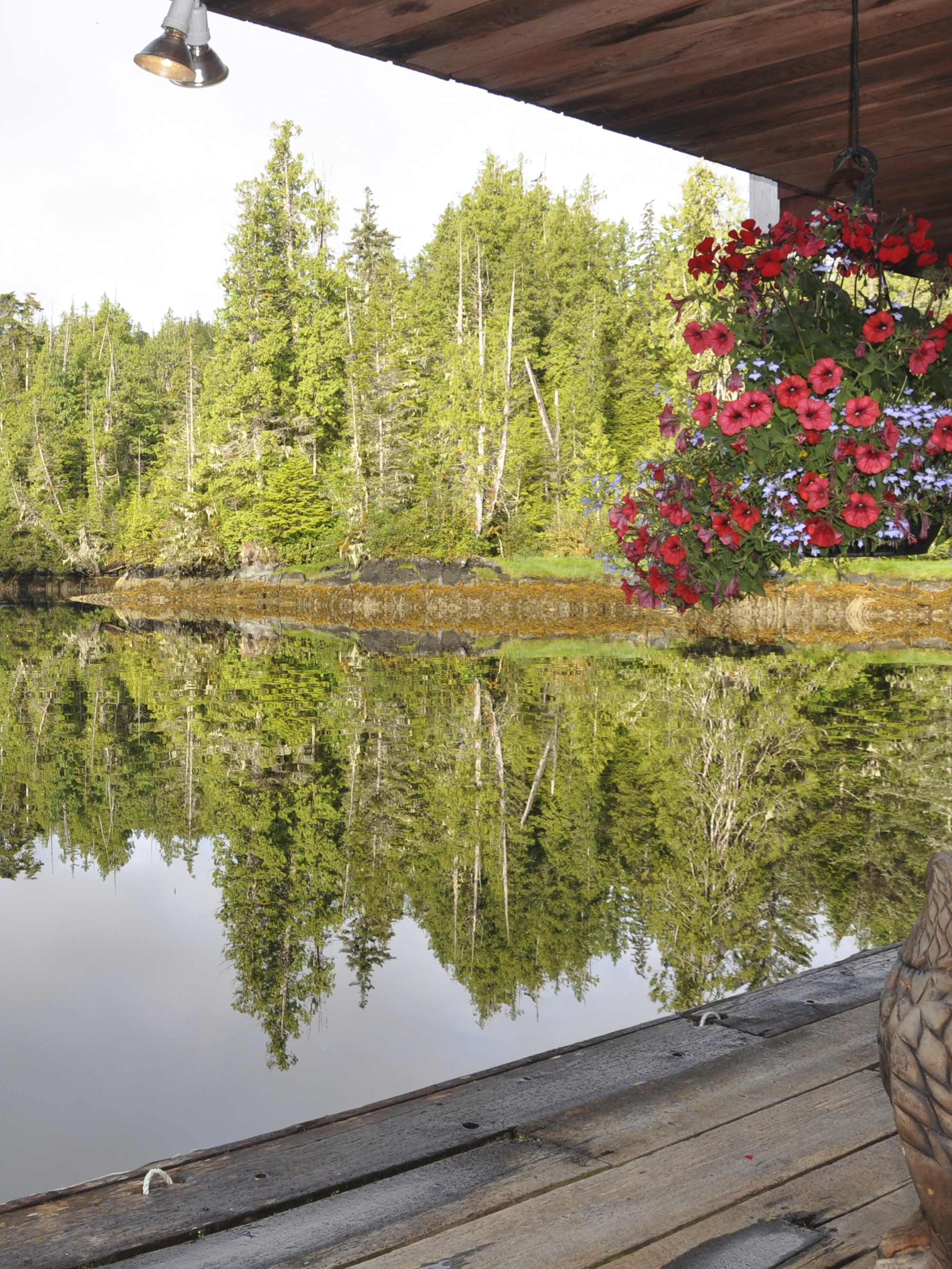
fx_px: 1540
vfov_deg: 44.8
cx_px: 64
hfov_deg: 32.4
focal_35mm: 42
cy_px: 628
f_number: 7.1
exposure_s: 1/200
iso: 200
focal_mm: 18
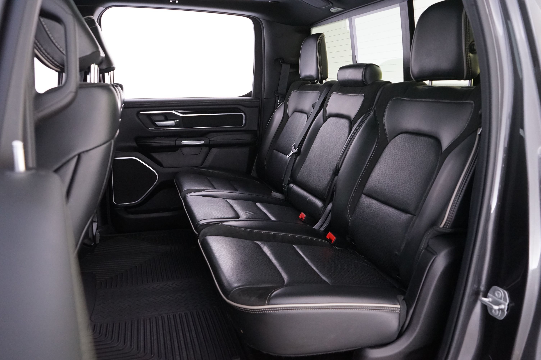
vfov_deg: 46.3
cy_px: 180
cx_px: 270
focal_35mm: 28
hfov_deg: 65.5
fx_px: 420
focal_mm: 28
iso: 4000
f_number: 6.3
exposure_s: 1/10
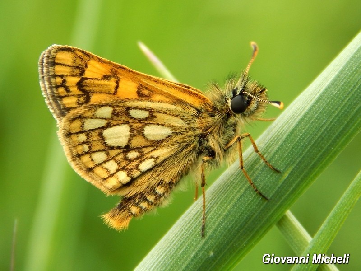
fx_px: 1689
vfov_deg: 9.2
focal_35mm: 162
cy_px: 136
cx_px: 180
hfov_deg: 12.2
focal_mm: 28.7
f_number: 5.1
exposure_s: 1/125
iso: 125
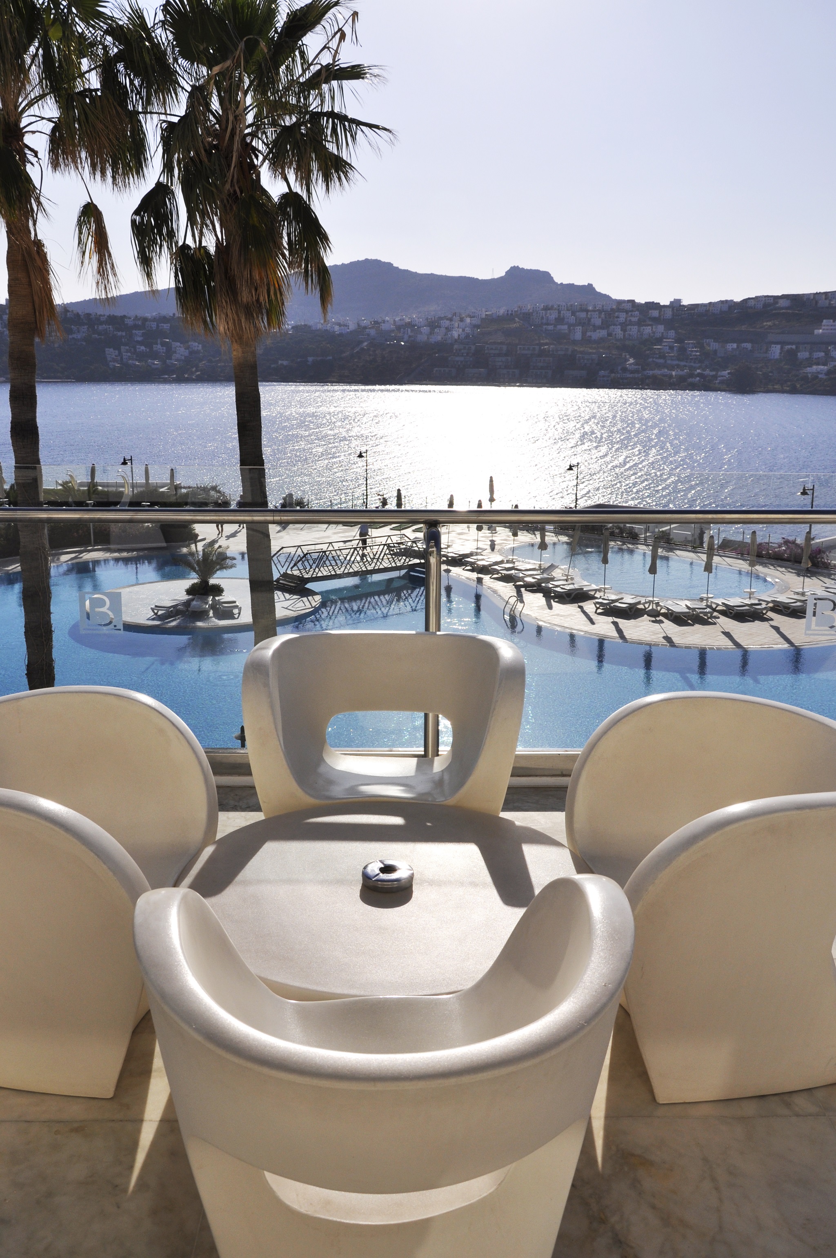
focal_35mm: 33
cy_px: 629
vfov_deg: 57.3
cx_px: 418
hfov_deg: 39.9
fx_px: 1152
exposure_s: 1/2500
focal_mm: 22
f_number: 8
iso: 200
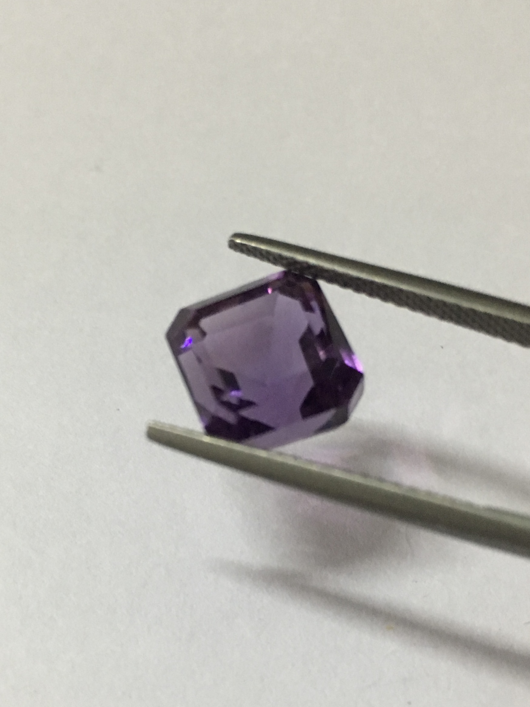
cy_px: 354
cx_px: 265
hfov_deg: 48.2
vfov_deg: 61.7
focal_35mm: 29
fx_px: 592
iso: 200
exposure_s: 1/33
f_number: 2.2
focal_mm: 4.15
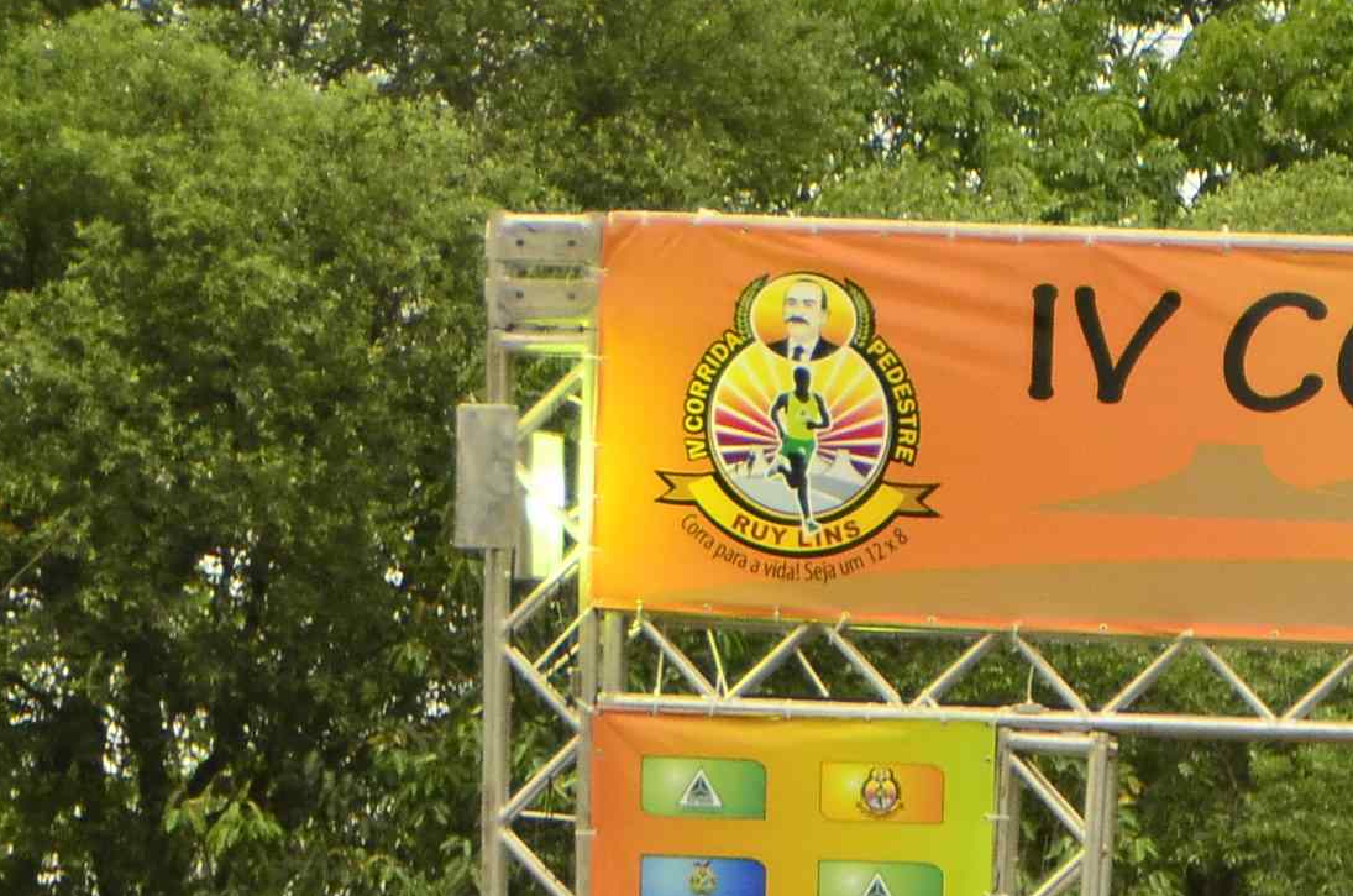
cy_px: 1246
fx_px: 19939
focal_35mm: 532
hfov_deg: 3.9
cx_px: 1306
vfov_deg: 2.6
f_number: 5.3
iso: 800
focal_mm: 105
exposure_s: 1/400
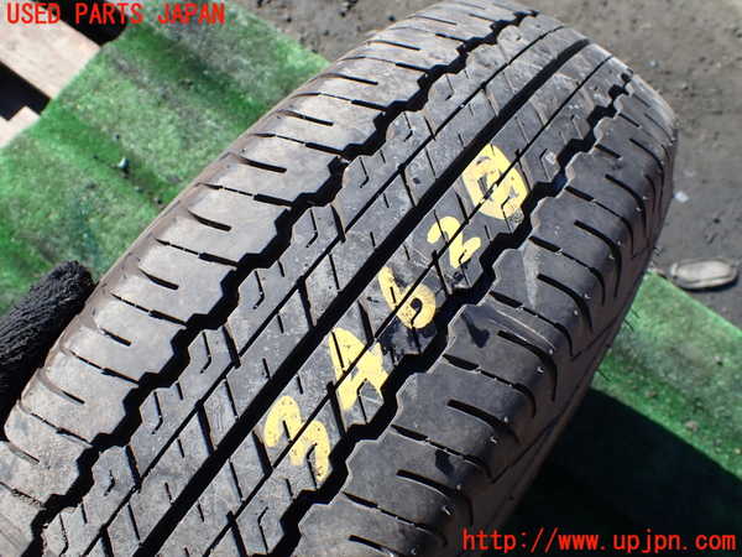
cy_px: 278
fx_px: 643
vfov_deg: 46.8
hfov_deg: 60.0
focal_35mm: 30
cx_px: 371
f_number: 3.2
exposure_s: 1/500
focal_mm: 5.4
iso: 100
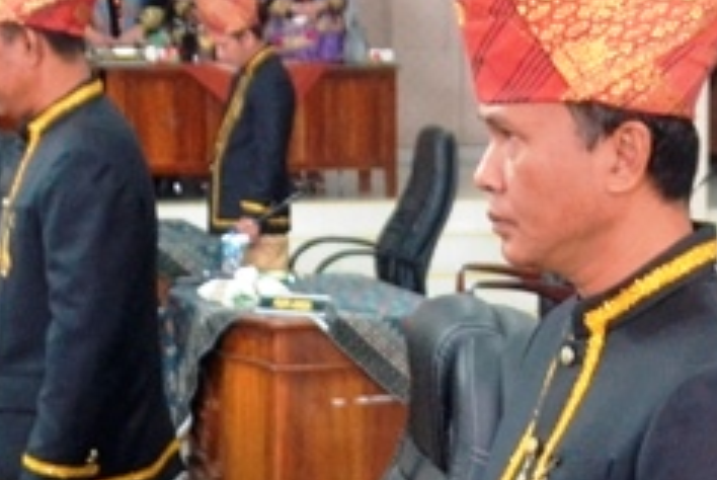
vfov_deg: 11.7
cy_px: 181
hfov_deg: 16.6
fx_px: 2333
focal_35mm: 117
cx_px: 902
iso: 1250
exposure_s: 1/15
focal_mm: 18
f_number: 3.5
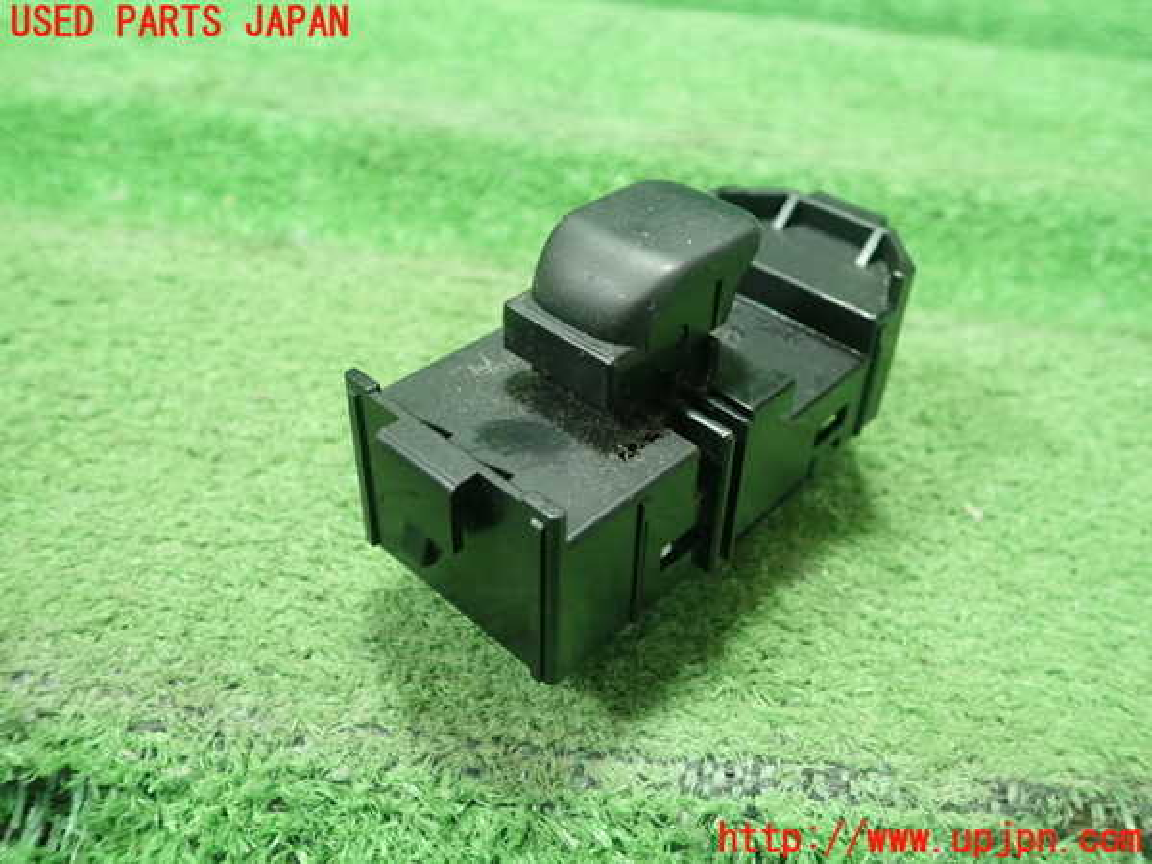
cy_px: 432
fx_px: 998
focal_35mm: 30
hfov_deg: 60.0
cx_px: 576
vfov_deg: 46.8
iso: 800
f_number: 2.3
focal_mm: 5.5
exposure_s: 1/125
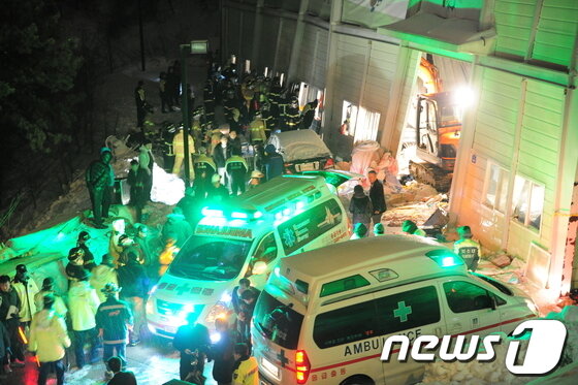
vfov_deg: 19.4
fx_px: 1123
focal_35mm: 70
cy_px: 192
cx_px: 289
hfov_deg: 28.9
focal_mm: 70
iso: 6400
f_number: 2.8
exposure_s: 1/10
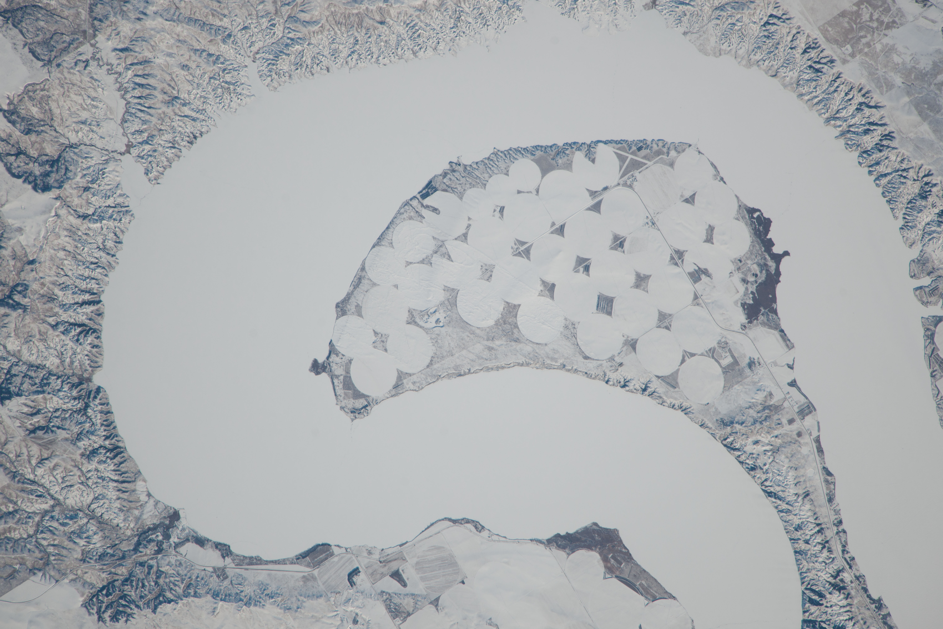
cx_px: 472
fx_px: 26192
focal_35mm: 1000
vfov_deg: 1.4
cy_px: 314
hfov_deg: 2.1
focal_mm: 1000
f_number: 6.7
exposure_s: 1/1250
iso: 200
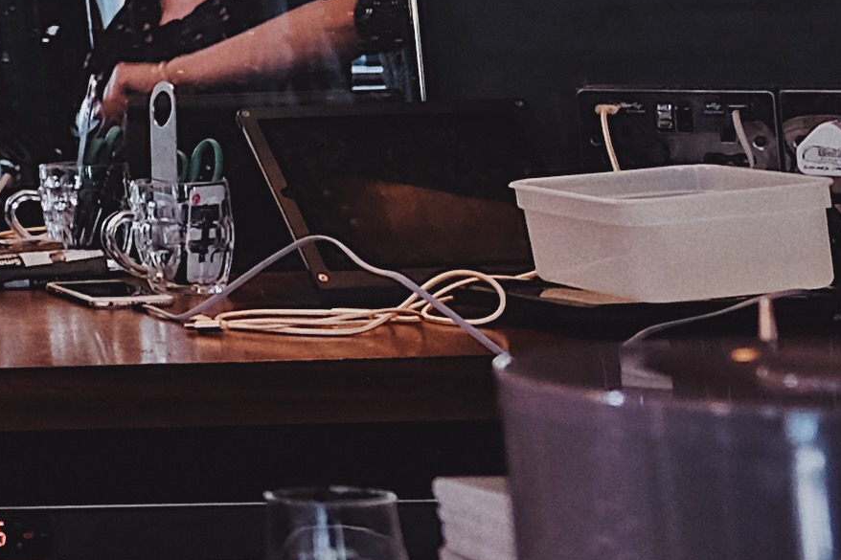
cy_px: -365
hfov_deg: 10.9
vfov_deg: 9.1
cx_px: -1455
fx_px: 3387
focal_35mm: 145
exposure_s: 1/56
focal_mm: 17.6
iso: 800
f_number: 2.8
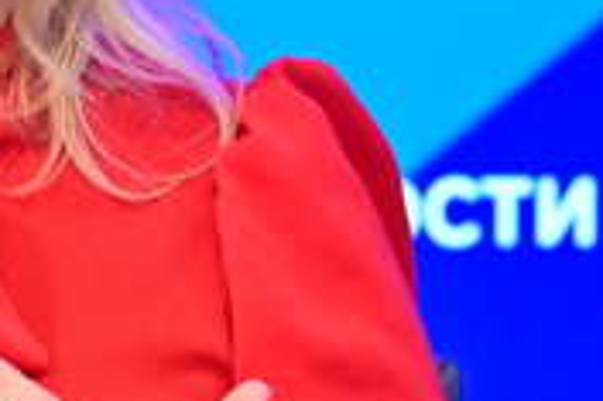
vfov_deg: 1.7
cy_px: 36
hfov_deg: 2.5
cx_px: -178
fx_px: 13538
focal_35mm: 809
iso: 4000
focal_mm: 230
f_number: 5.6
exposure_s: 1/125
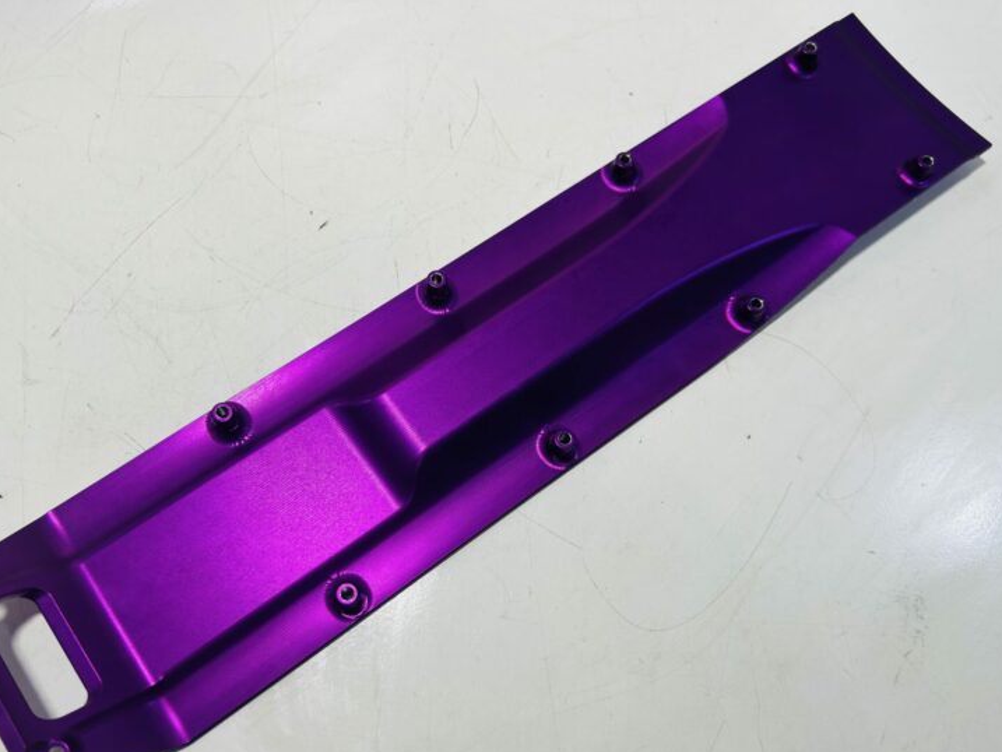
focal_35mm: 29
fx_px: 840
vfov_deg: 48.2
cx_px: 460
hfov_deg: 61.6
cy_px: 418
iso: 50
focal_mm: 5.7
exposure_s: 1/1326
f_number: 1.5
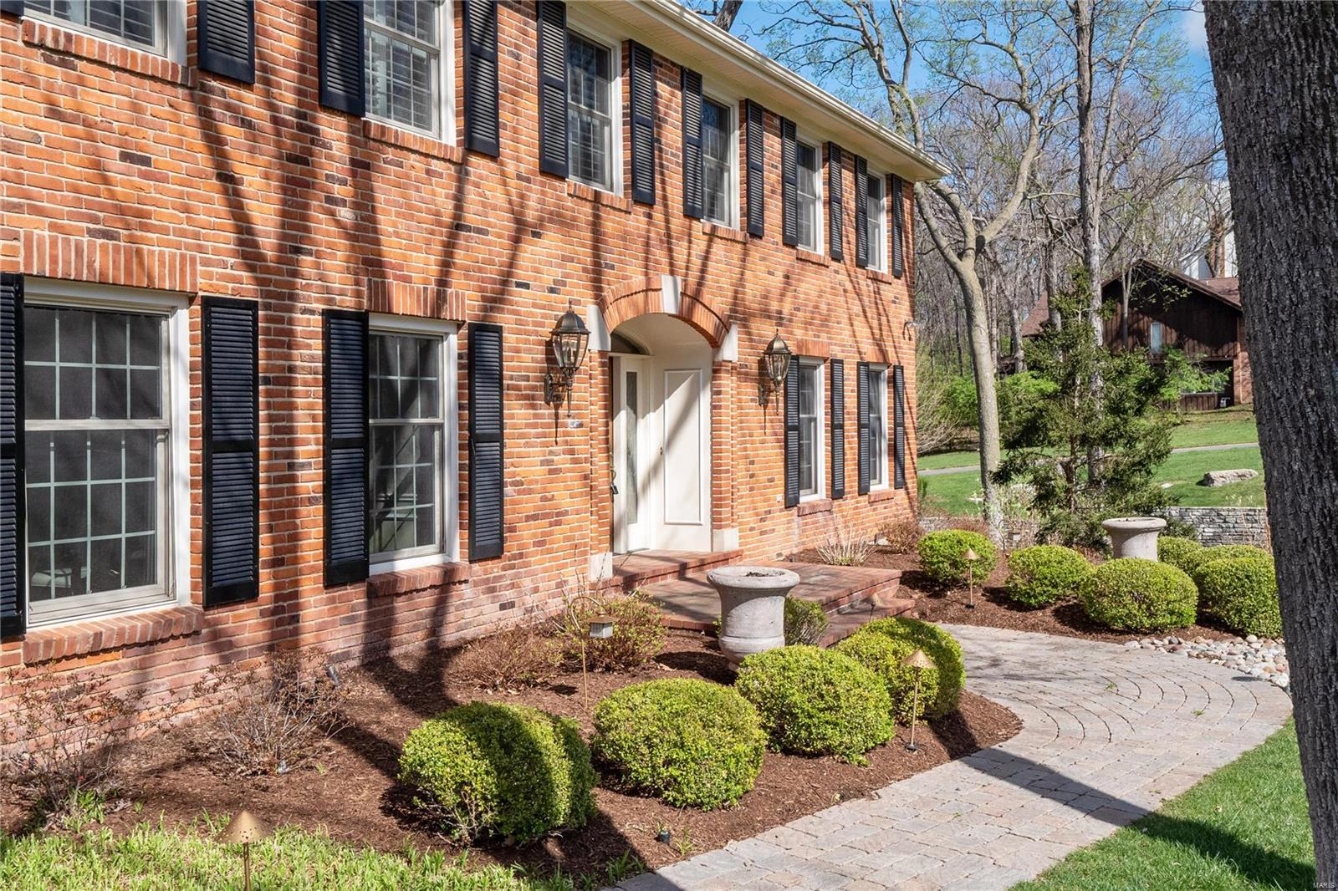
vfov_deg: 36.9
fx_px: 1338
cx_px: 669
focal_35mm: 36
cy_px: 446
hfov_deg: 53.1
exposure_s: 1/800
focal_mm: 18
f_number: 8
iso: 400
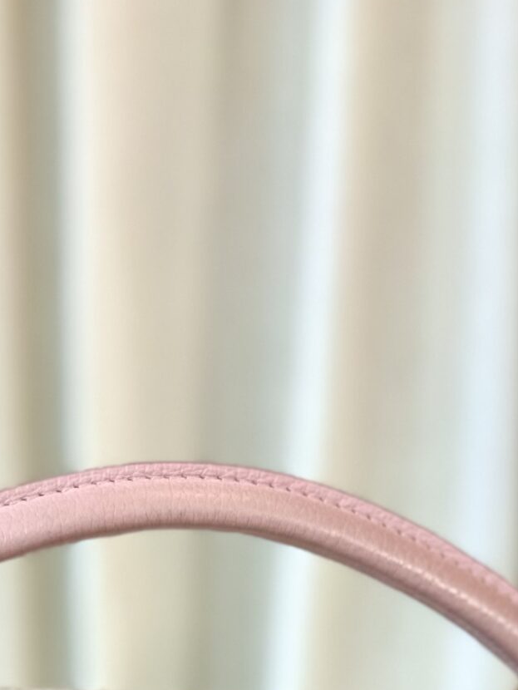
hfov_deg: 19.8
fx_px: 1476
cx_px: 146
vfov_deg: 22.5
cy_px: 978
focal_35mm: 74
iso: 100
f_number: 1.78
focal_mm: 6.86
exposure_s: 1/100
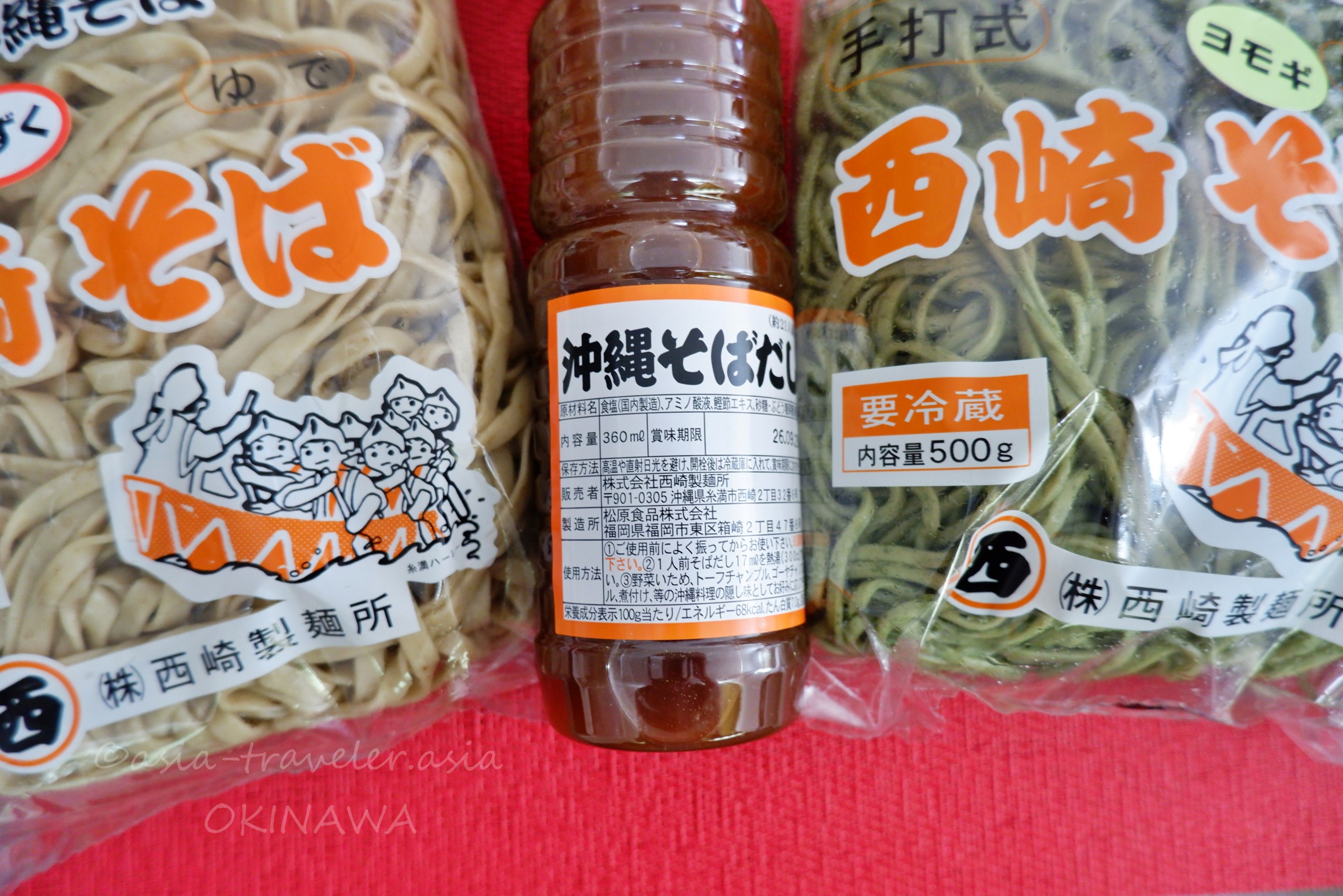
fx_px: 858
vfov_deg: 55.1
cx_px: 672
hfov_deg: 76.1
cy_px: 448
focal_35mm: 23
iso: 1250
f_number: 3.5
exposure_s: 1/25
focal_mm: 15
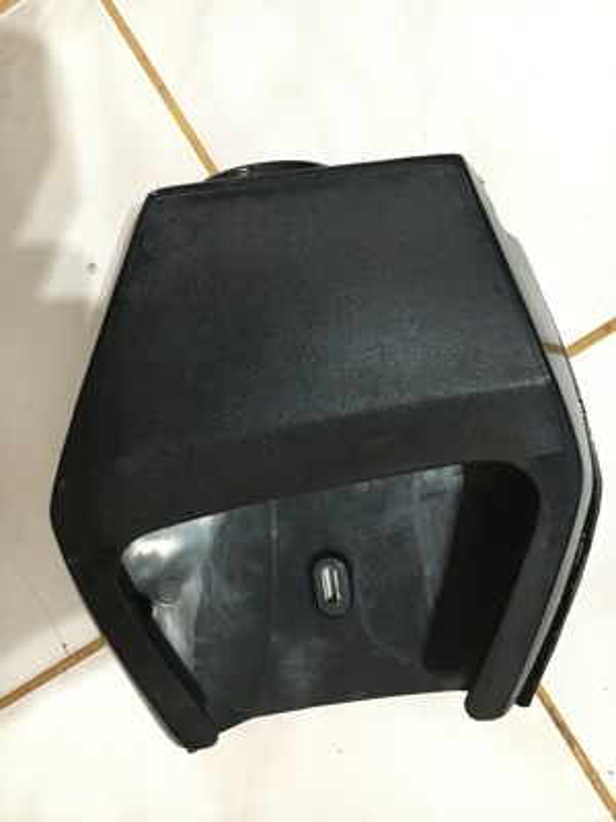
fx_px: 688
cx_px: 308
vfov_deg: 61.7
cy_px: 411
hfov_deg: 48.2
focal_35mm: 29
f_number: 2.2
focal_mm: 4.15
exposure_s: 1/17
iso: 320
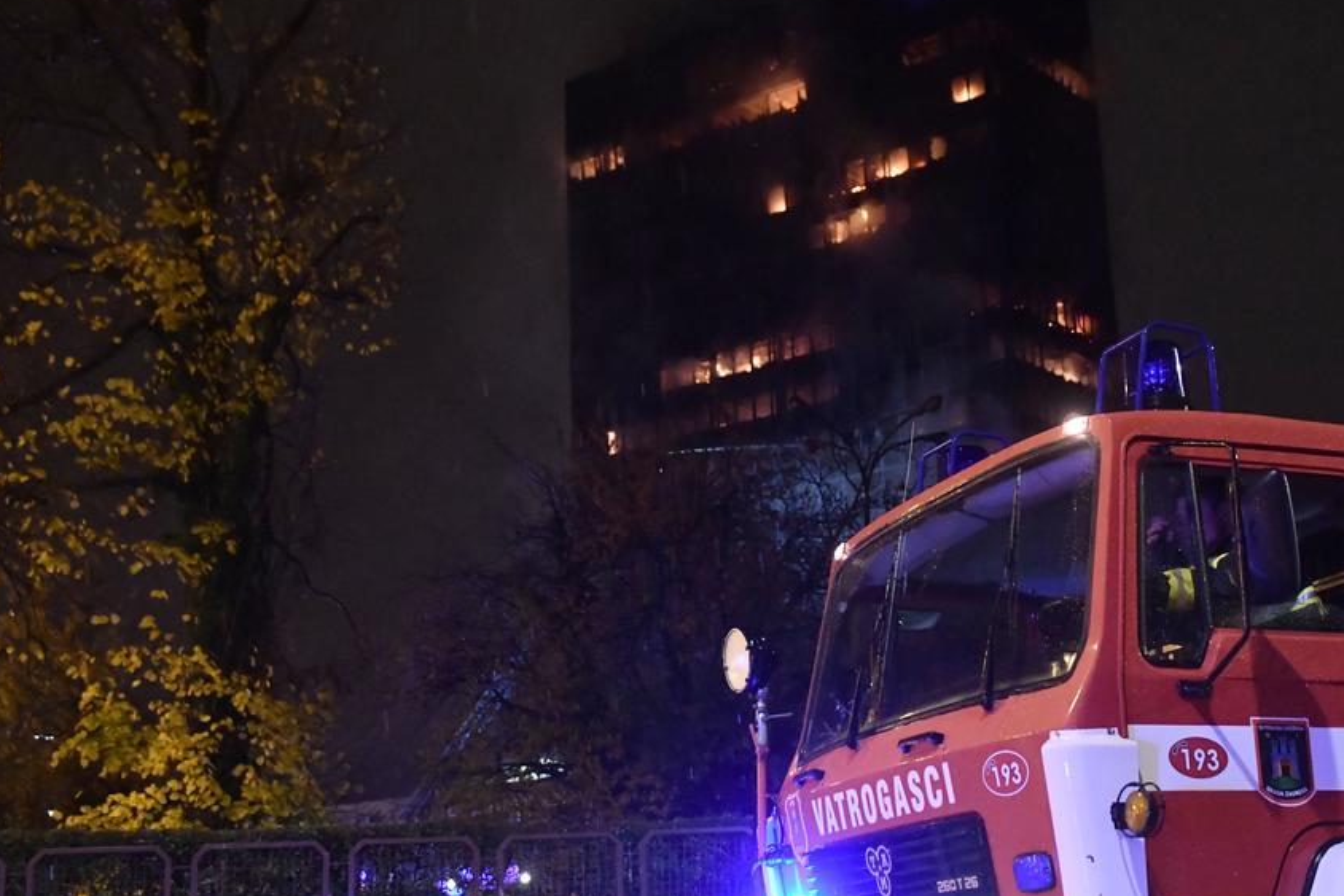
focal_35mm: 55
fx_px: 2054
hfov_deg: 36.0
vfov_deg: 24.6
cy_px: 469
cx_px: 860
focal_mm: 29
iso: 6400
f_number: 2.8
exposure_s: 1/160
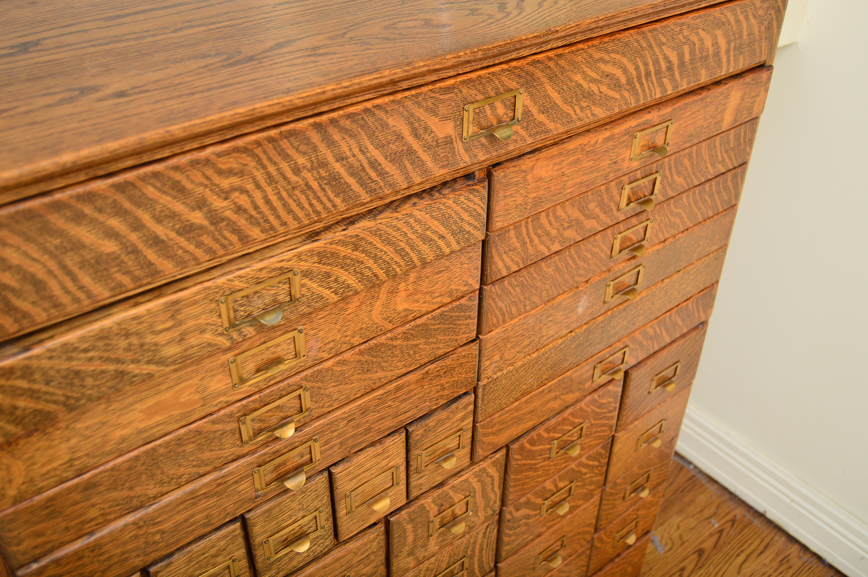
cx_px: 434
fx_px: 795
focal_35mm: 33
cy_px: 288
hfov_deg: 57.3
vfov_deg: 39.9
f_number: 3.5
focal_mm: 22
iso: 200
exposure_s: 1/200
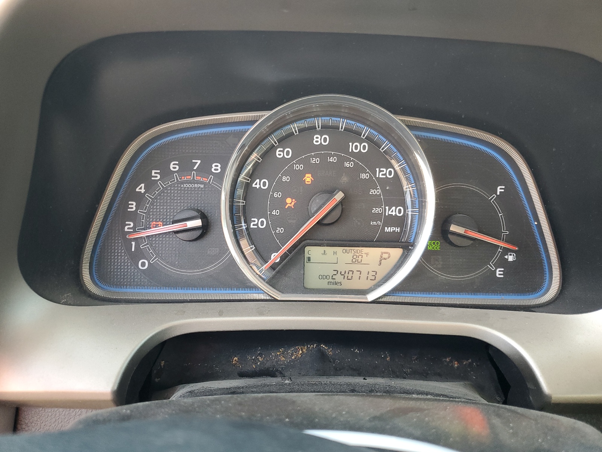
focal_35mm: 26
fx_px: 452
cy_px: 226
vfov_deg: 53.1
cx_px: 301
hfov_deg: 67.3
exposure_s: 1/120
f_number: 1.5
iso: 90
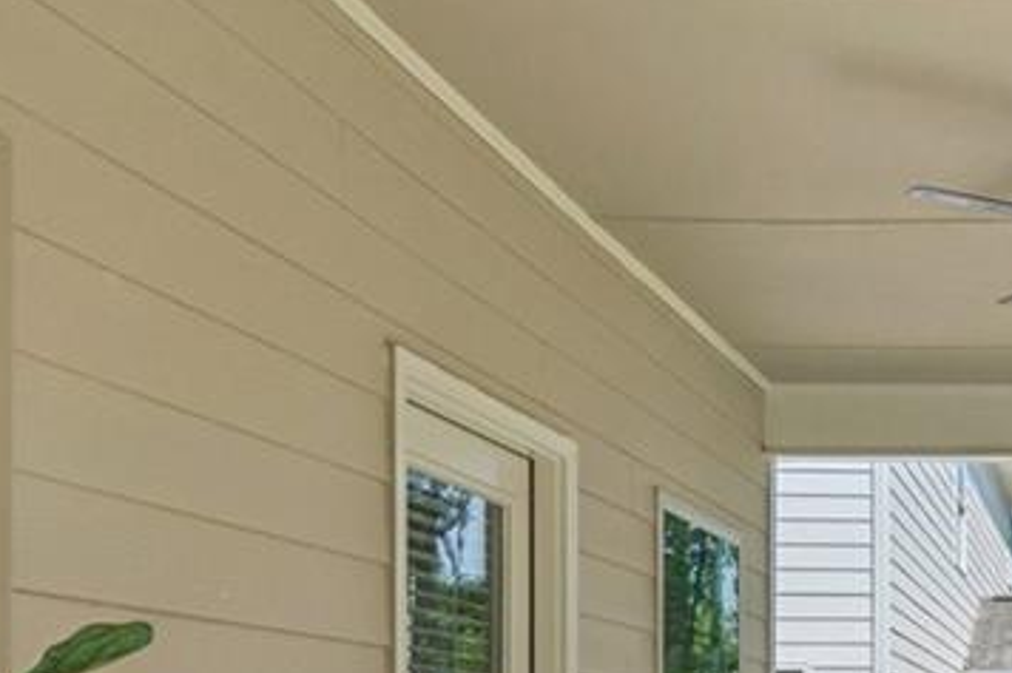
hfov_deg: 34.1
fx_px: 1333
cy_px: 816
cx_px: 1194
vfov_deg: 25.4
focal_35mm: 47
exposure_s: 1/250
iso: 100
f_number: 8
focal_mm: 11
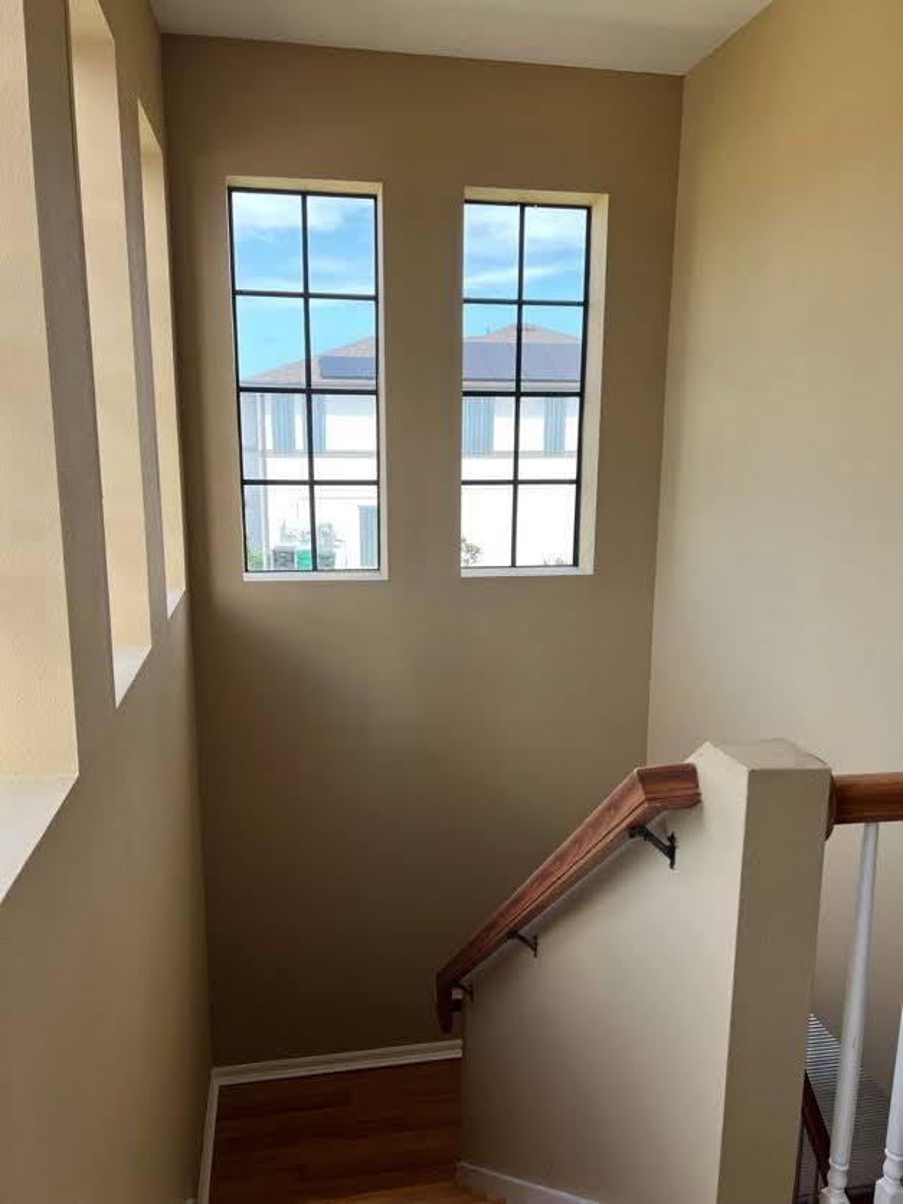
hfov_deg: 53.1
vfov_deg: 67.3
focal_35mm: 26
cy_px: 602
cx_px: 452
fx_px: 904
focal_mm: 5.7
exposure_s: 1/398
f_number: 1.5
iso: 50
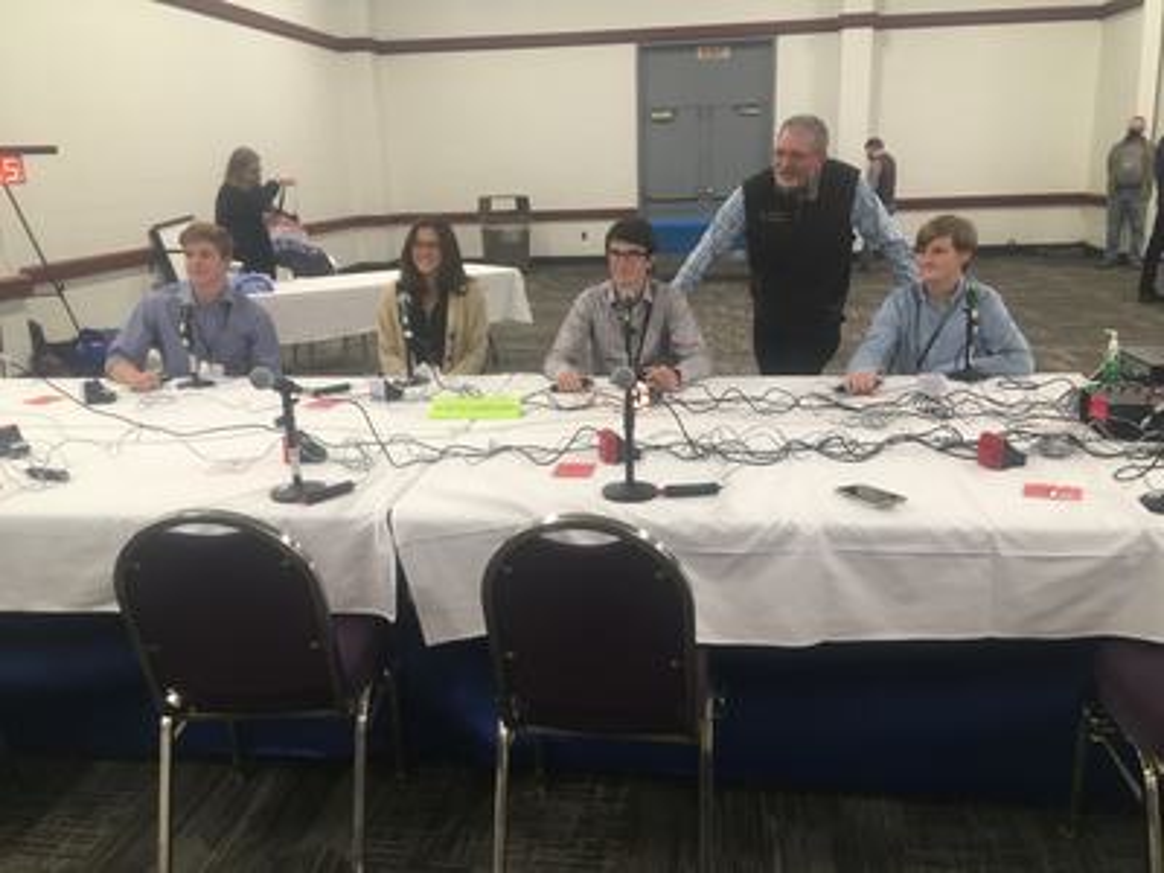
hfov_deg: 61.7
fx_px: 975
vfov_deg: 48.2
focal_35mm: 29
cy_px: 436
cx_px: 582
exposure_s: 1/30
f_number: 2.2
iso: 80
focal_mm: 4.15
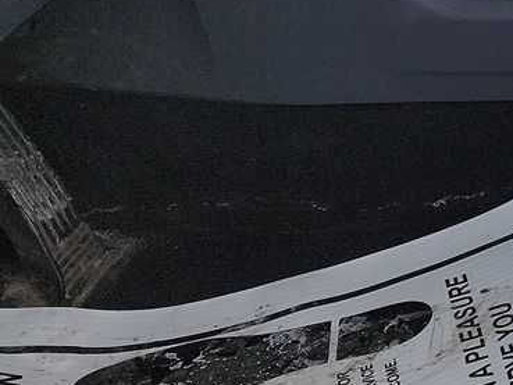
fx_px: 1542
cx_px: 934
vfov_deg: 13.5
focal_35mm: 104
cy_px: -177
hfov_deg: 15.9
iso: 50
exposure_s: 1/123
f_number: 1.8
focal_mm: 6.7
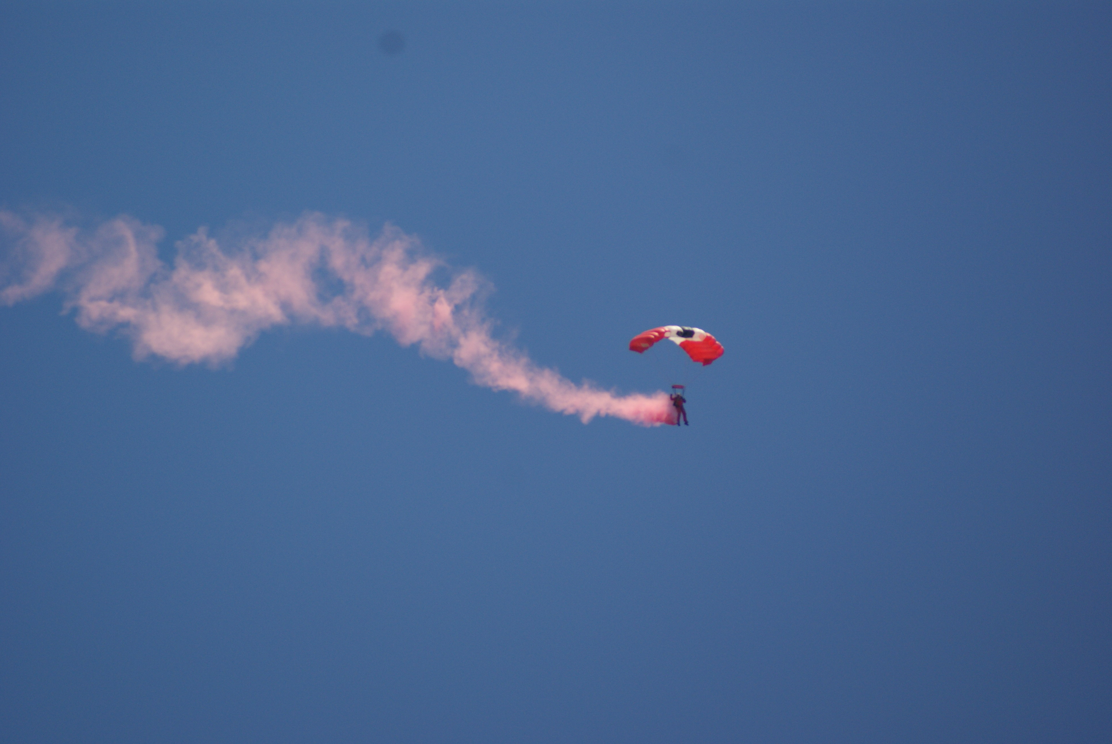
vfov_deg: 3.7
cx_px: 556
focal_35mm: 375
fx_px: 11597
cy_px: 372
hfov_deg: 5.5
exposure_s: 1/400
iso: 250
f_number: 6.3
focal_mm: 250
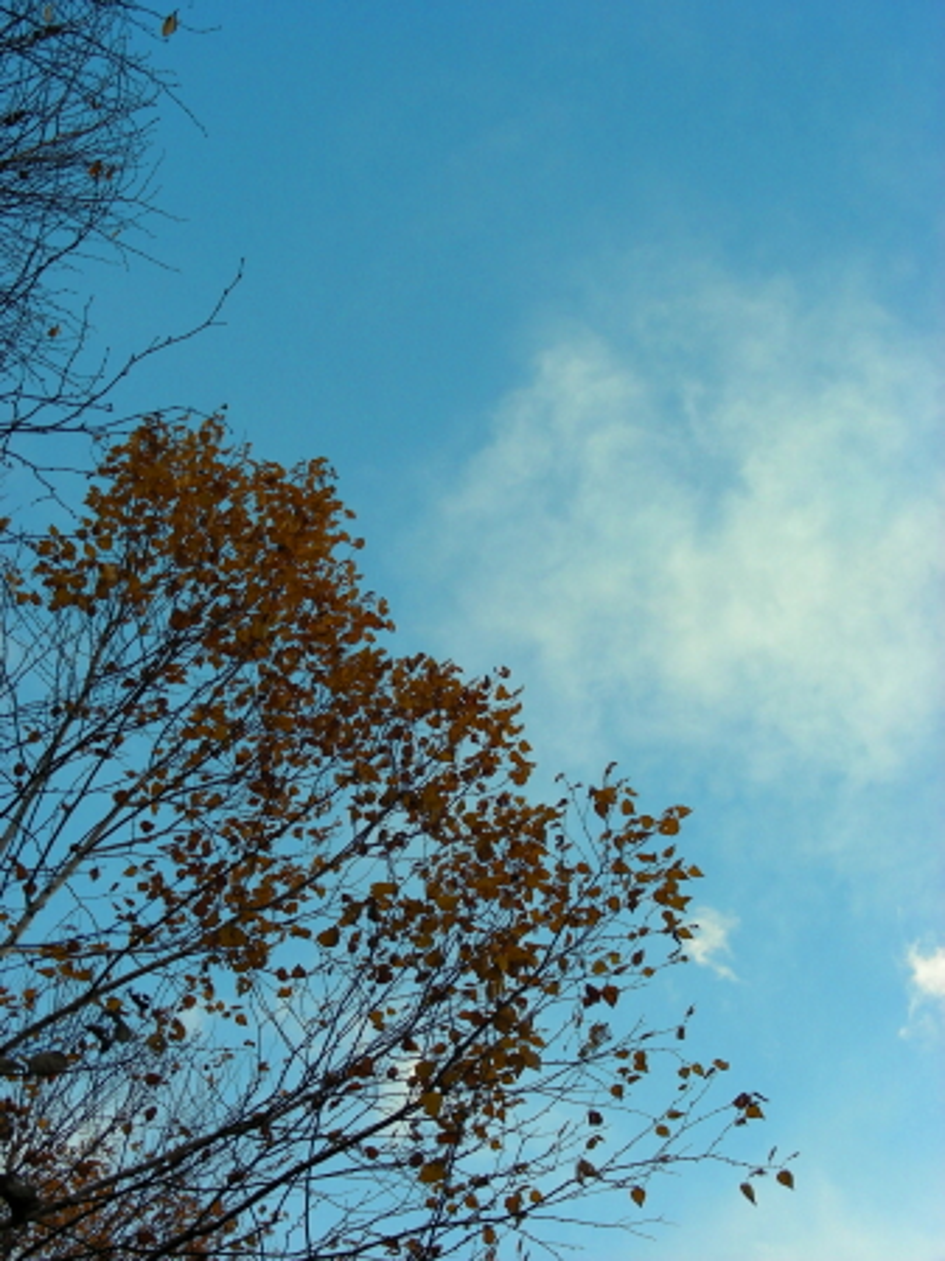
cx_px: 472
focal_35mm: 63
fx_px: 2295
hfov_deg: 23.3
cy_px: 630
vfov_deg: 30.7
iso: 50
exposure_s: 1/192
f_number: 4
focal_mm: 10.5
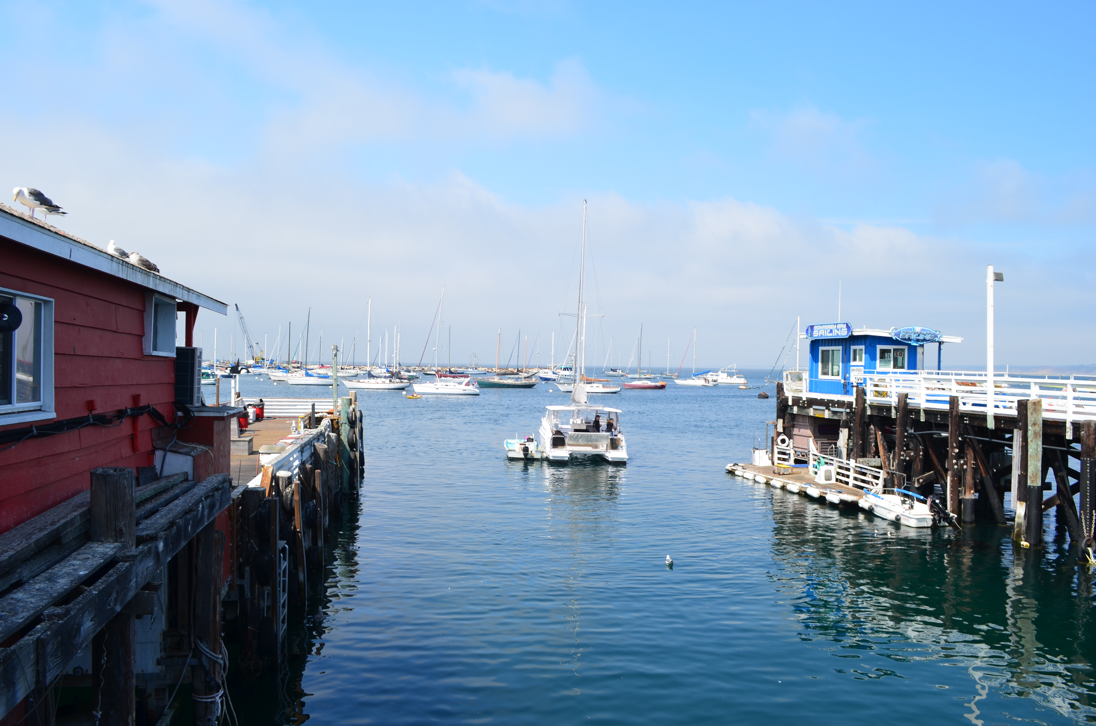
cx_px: 548
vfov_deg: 43.4
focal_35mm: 30
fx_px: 911
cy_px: 363
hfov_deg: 62.0
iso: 100
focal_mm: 20
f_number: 11
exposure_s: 1/125
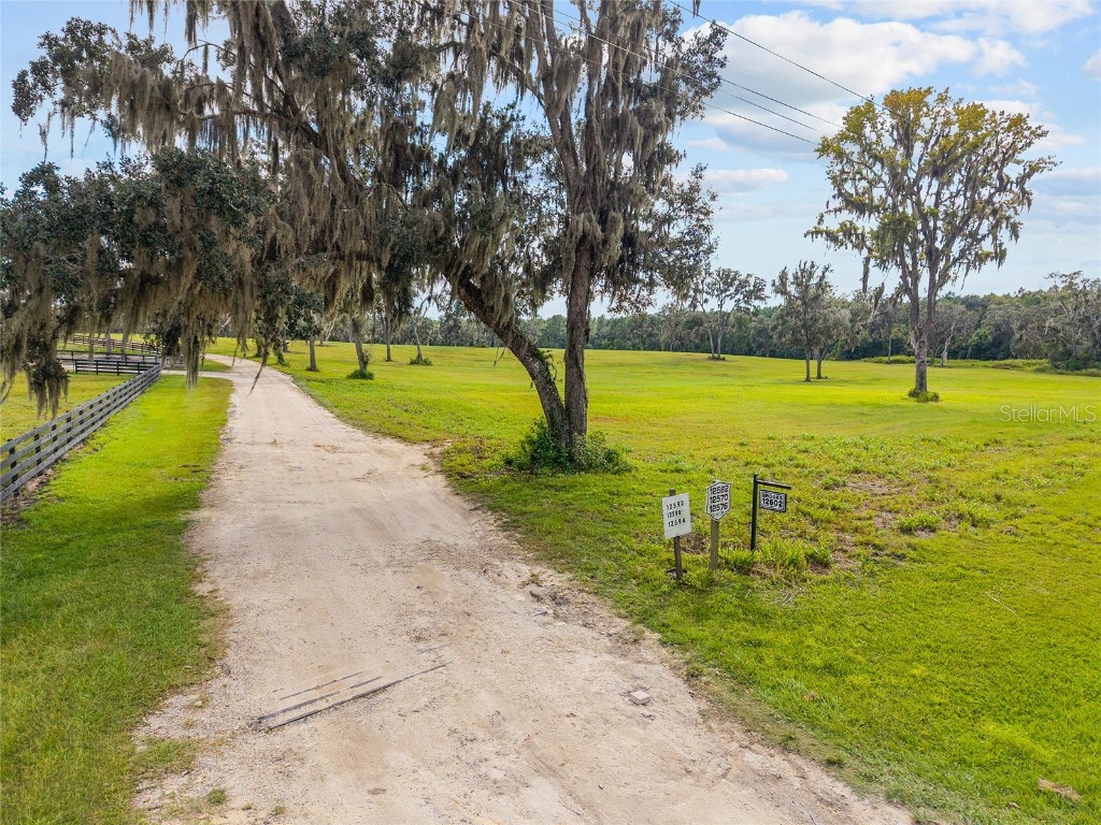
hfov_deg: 71.6
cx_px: 550
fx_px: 763
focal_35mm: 24
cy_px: 412
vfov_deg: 56.8
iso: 410
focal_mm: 8.67
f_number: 1.8
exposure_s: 1/6000
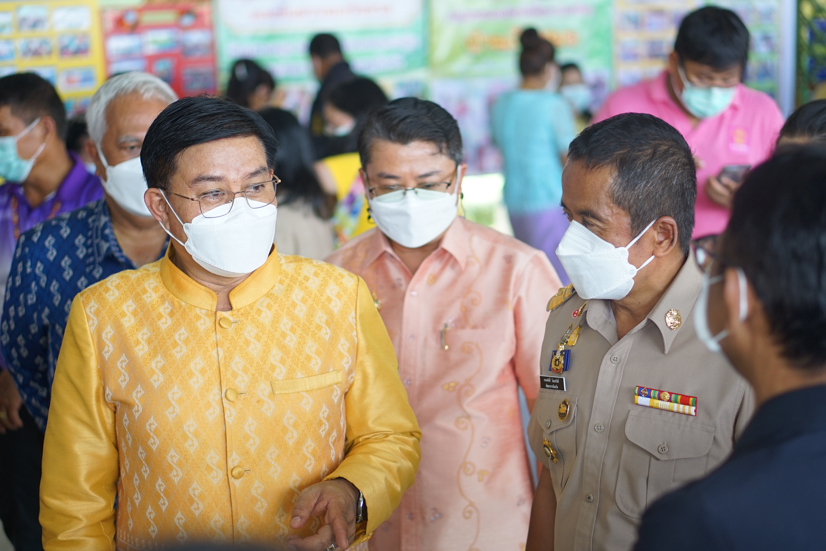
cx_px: 413
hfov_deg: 27.0
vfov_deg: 18.2
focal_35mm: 75
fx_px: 1721
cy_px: 276
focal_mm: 50
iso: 320
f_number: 1.8
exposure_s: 1/200
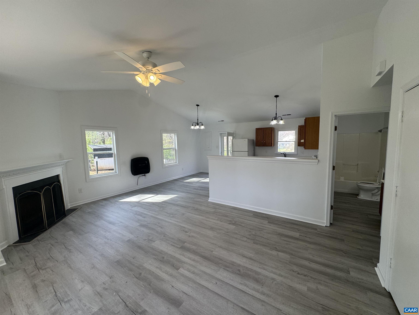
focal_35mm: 14
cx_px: 210
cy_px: 158
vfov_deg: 85.7
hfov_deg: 102.1
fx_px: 169
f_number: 2.2
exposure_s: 1/120
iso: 64
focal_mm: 2.22
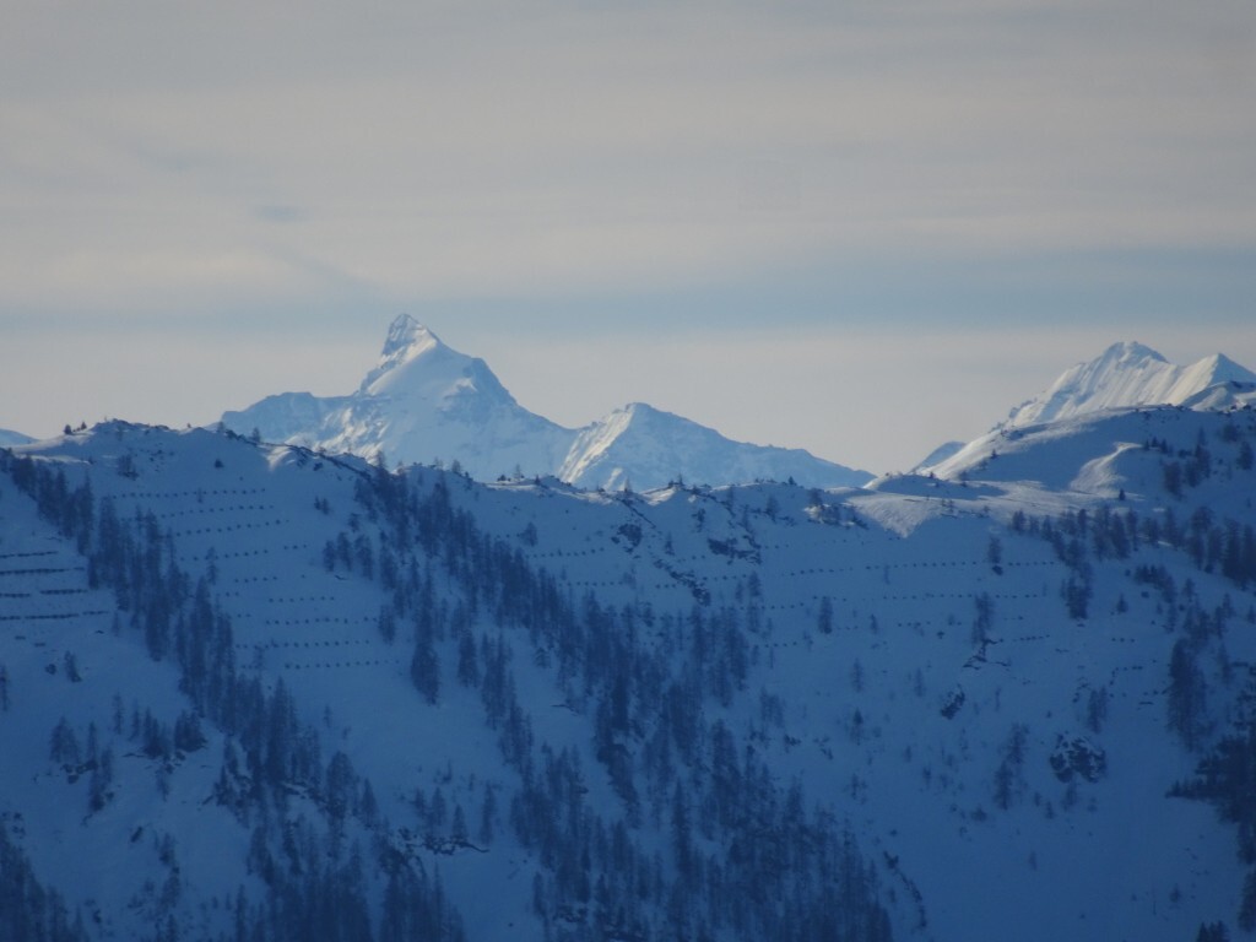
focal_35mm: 720
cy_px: 471
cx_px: 628
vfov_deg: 2.1
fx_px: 26124
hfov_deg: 2.8
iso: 80
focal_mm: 123
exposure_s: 1/640
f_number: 6.4
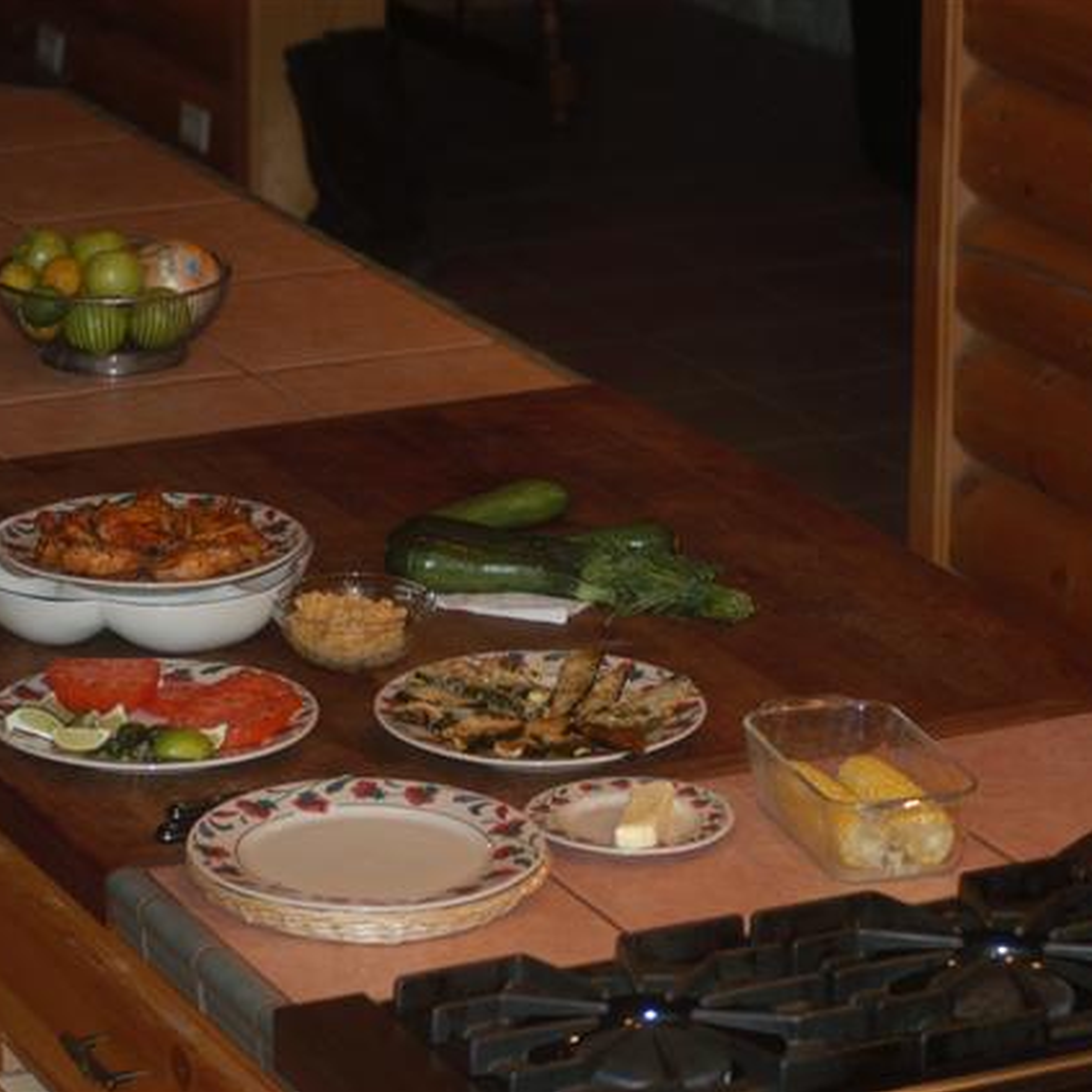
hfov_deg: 12.9
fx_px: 4818
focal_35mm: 135
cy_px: 546
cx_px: 385
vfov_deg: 12.9
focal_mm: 70
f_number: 4
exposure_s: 1/60
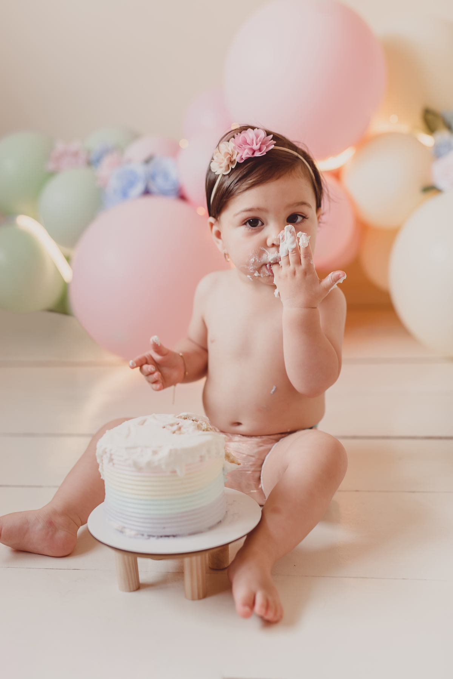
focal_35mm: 50
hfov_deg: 27.0
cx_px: 226
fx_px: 943
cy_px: 340
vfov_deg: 39.6
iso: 100
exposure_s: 1/80
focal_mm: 50
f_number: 2.2
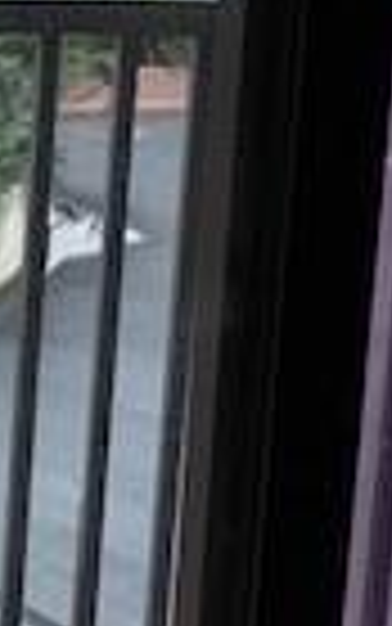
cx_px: -653
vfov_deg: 16.1
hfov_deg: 9.0
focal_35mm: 127
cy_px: 14
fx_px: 2169
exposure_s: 1/716
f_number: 1.8
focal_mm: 4.25
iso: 25
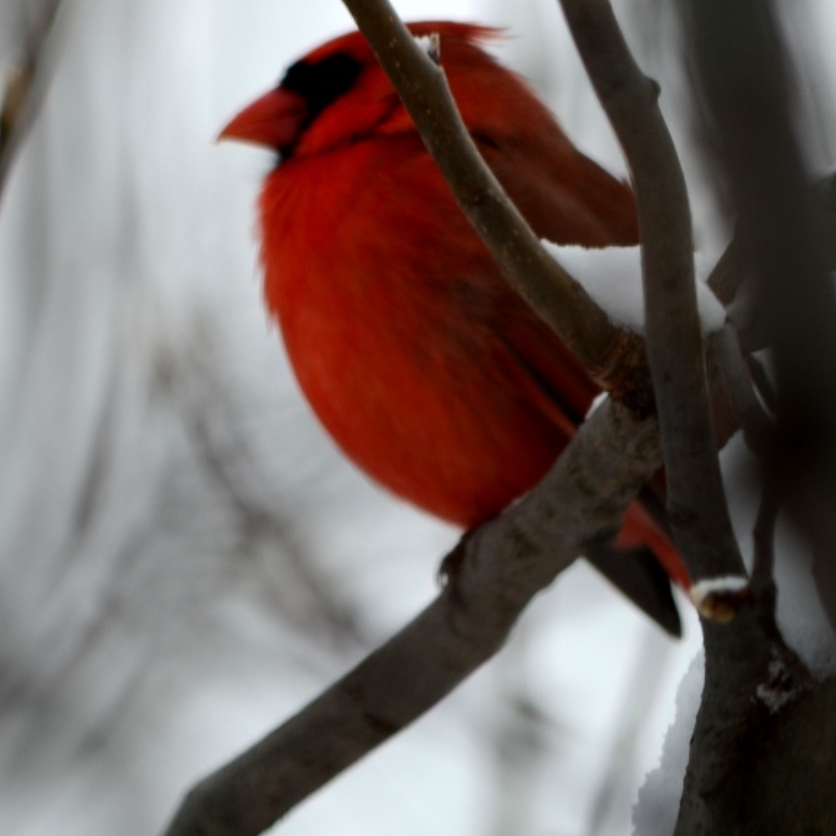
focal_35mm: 982
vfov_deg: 1.8
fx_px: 26832
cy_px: 289
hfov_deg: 1.8
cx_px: 291
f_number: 5.6
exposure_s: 1/200
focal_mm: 280
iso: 100
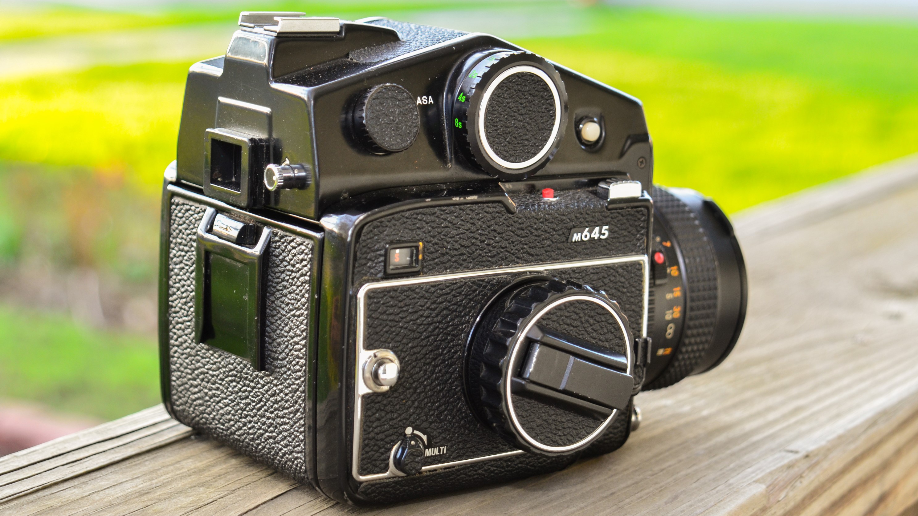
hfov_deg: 34.9
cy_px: 251
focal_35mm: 60
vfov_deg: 20.1
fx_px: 1461
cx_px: 458
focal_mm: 38
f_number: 5
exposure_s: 1/60
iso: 640
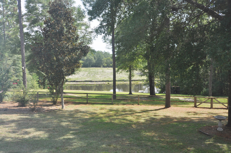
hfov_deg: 53.2
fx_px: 231
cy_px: 76
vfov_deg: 36.8
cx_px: 116
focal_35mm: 36
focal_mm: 24
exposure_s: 1/200
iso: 200
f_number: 8
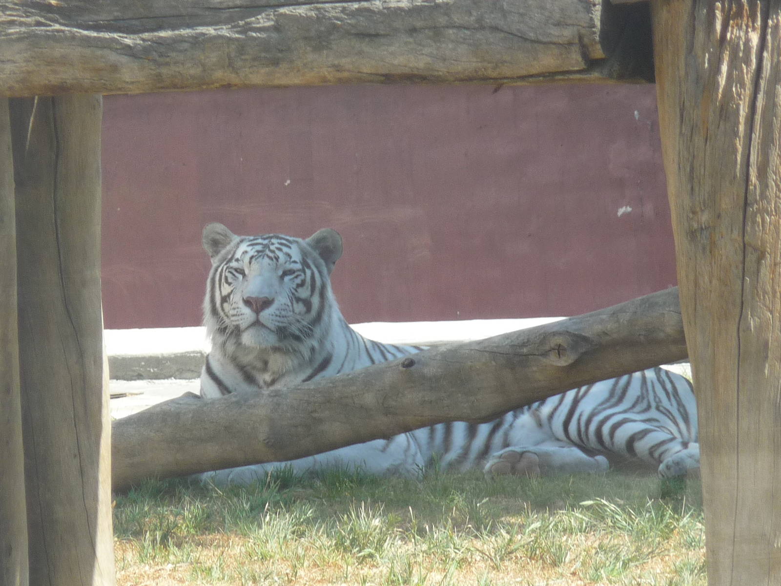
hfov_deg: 4.2
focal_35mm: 472
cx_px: 390
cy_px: 293
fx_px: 10649
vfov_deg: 3.2
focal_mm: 47
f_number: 4.9
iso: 100
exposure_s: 1/160
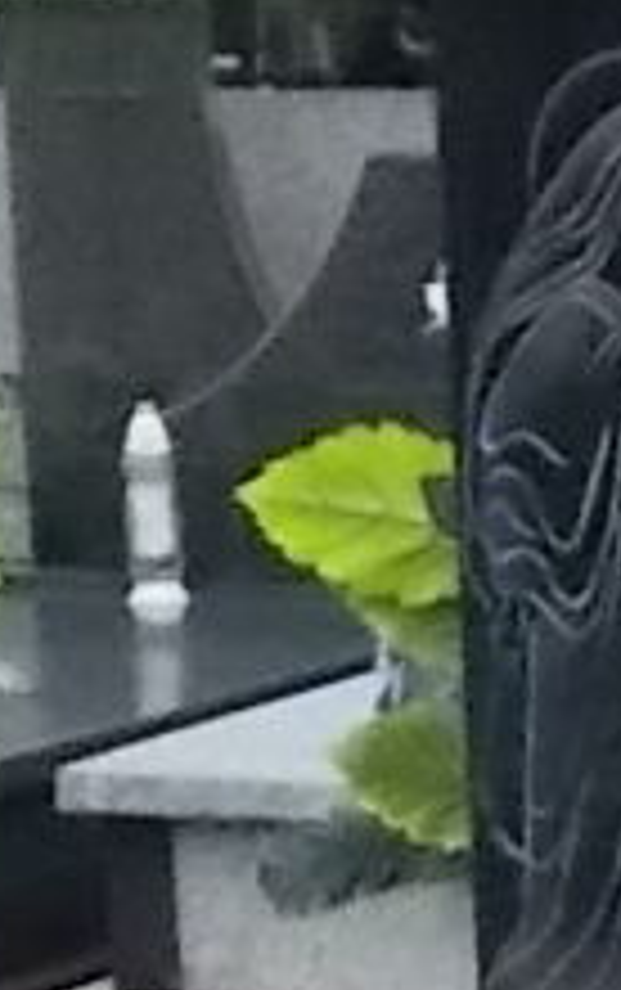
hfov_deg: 6.5
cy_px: 2354
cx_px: 940
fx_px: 5402
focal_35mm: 200
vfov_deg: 9.4
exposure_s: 1/500
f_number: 8
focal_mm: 4.6
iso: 400
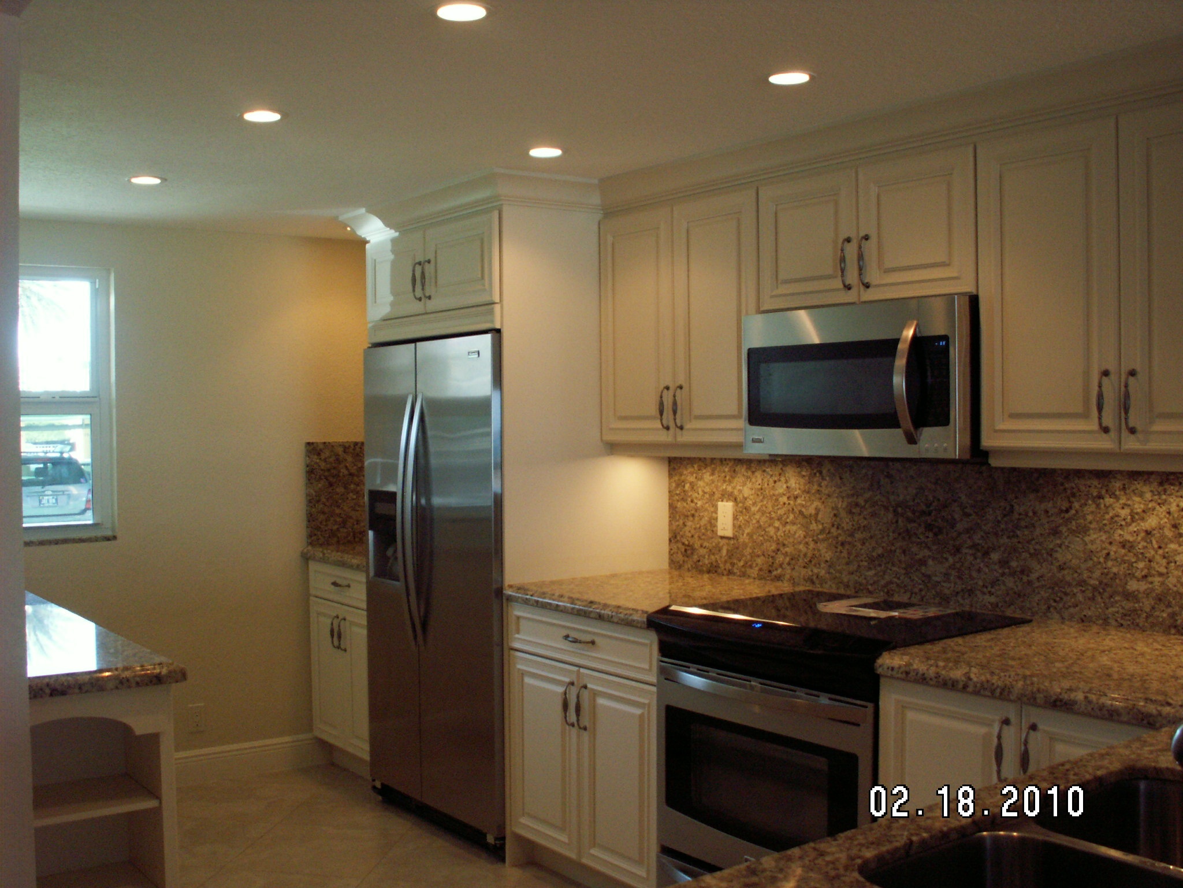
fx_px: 1196
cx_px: 592
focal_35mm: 35
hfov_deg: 52.6
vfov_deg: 40.7
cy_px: 444
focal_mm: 5.86
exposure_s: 1/40
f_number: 2.8
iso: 125
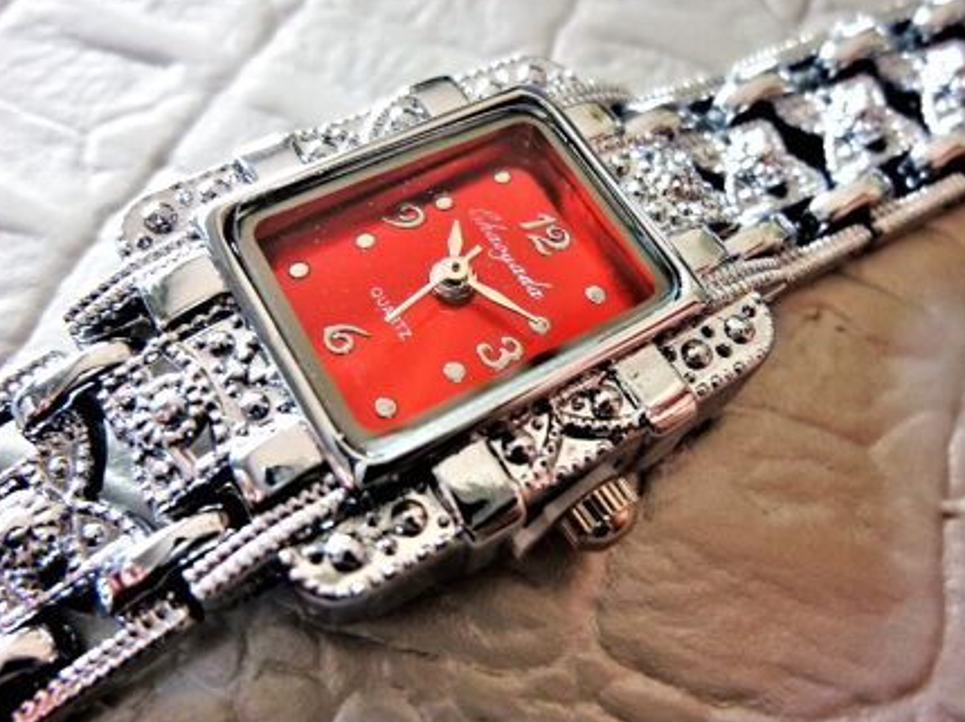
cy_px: 355
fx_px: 780
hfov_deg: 63.4
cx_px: 511
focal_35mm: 28
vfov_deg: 49.7
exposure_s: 1/30
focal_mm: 4.5
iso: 320
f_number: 3.3
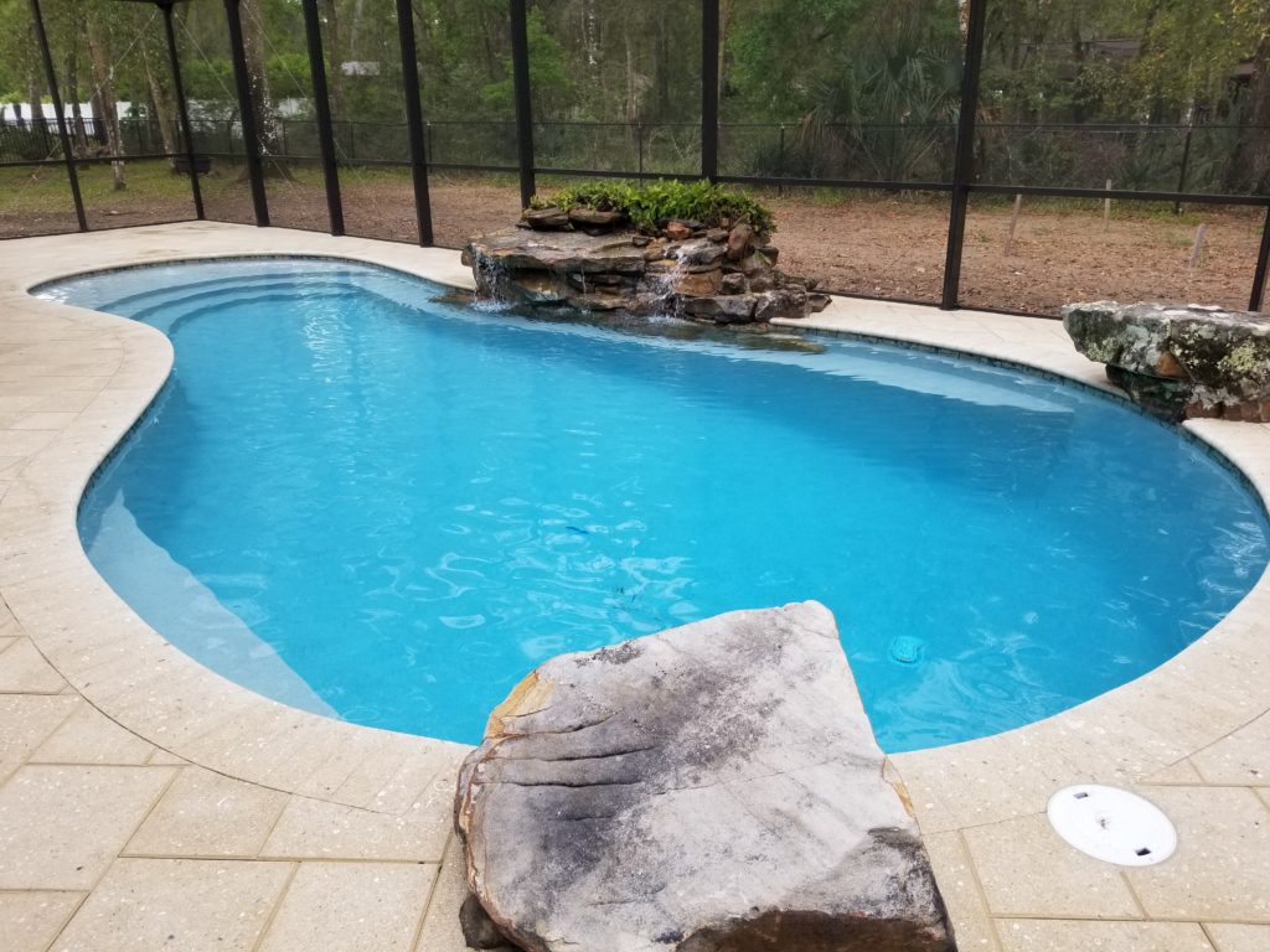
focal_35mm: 26
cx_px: 635
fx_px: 954
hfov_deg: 67.3
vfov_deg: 53.1
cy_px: 476
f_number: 1.7
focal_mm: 4.3
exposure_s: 1/148
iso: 50
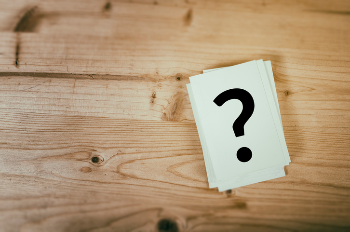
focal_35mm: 42
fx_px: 408
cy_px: 116
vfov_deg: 31.8
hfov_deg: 46.5
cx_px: 175
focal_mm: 28
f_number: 11
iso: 100
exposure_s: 1/160
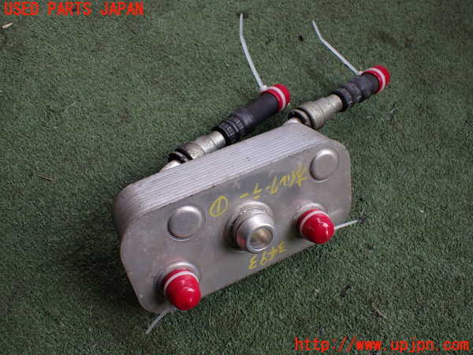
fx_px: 410
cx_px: 236
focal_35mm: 30
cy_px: 178
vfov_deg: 46.8
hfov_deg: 60.0
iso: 160
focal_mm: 5.4
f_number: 2.3
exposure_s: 1/125
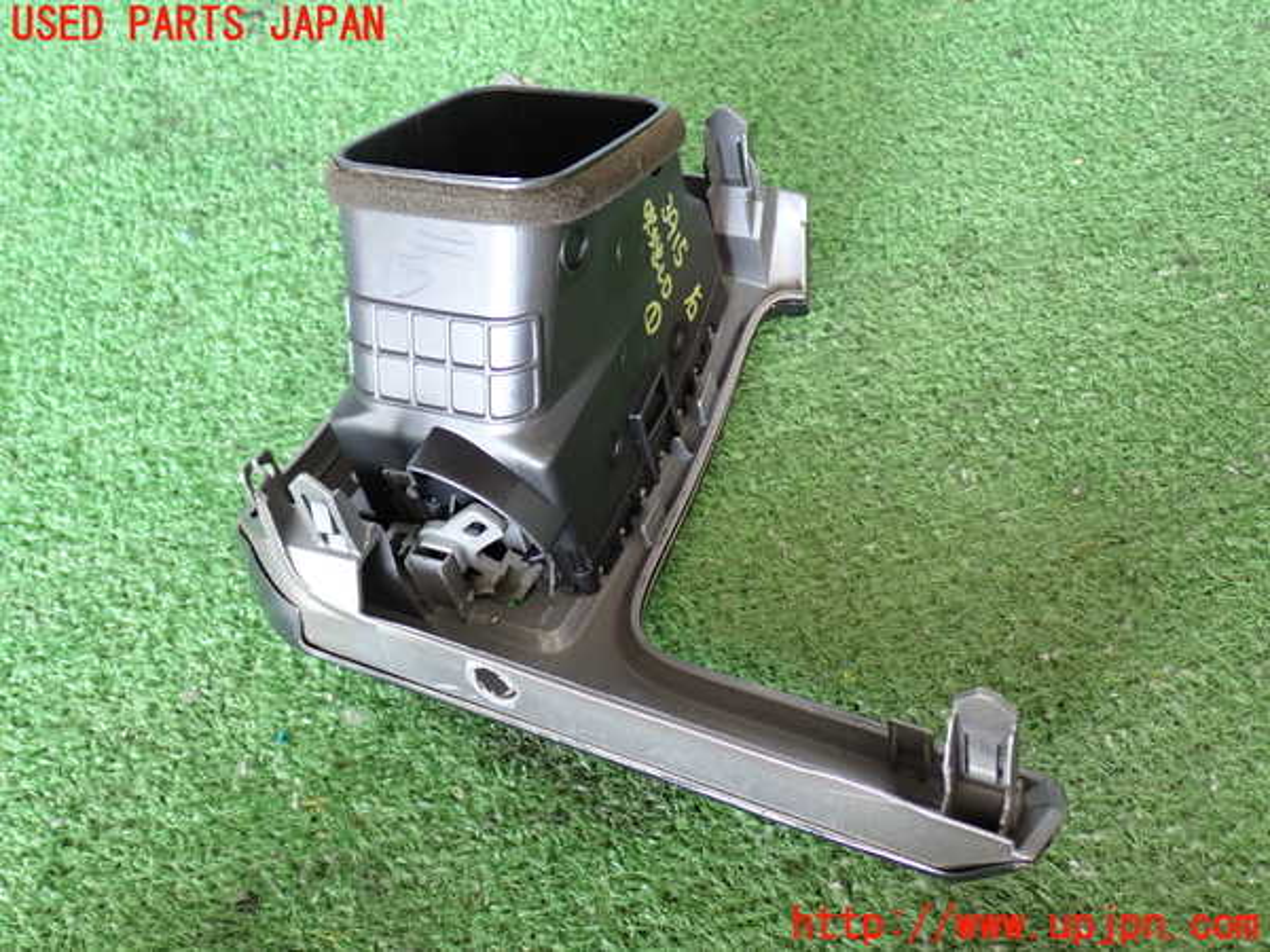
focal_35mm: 38
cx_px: 635
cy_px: 476
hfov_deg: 49.0
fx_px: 1394
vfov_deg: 37.7
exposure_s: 1/40
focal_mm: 6.83
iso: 250
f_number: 2.7
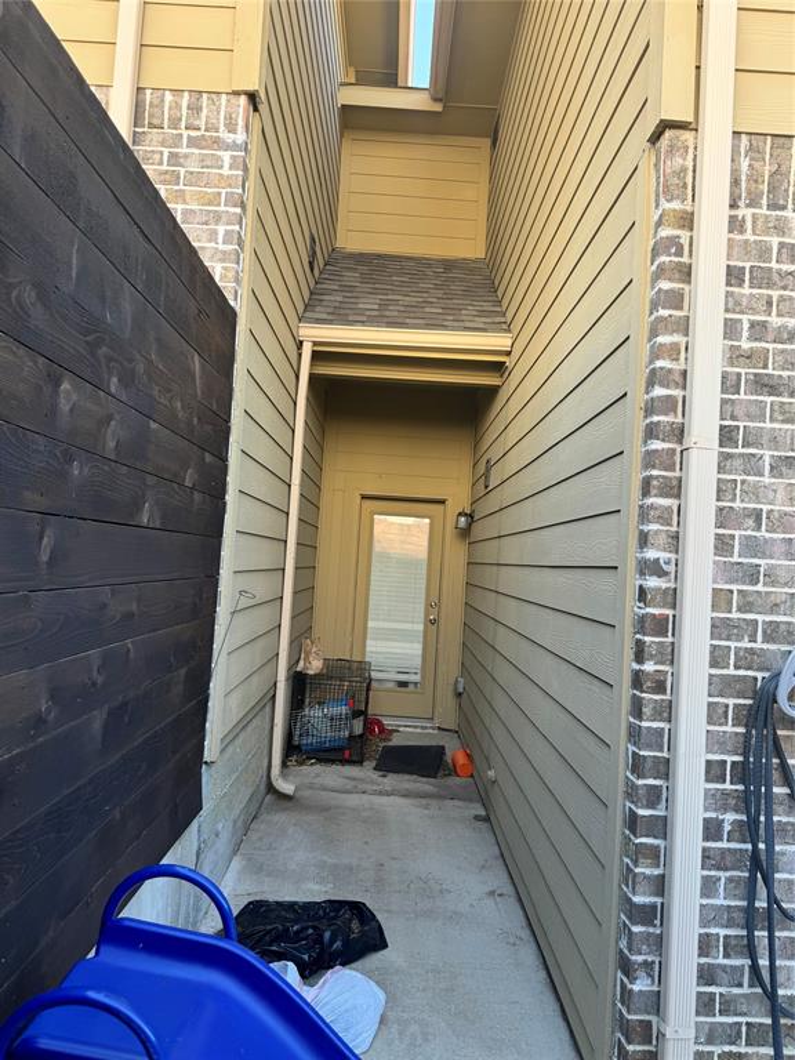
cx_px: 398
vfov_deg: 71.6
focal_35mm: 24
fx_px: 735
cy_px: 530
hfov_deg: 56.8
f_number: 1.78
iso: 64
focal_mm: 6.76
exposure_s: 1/167
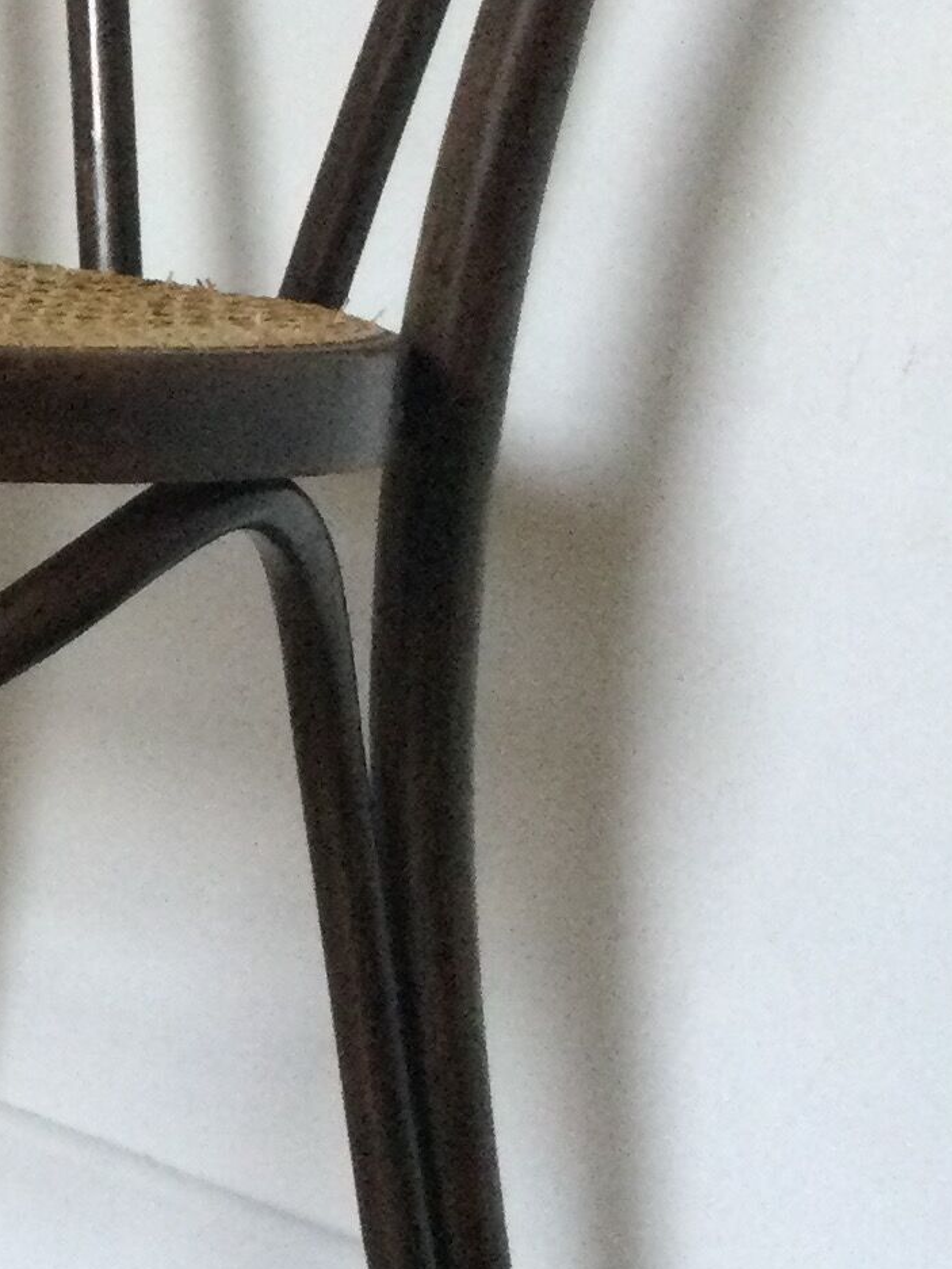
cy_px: 387
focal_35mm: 108
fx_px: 3959
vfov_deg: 18.1
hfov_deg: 12.6
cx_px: -691
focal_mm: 3.3
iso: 200
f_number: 2.4
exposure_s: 1/33
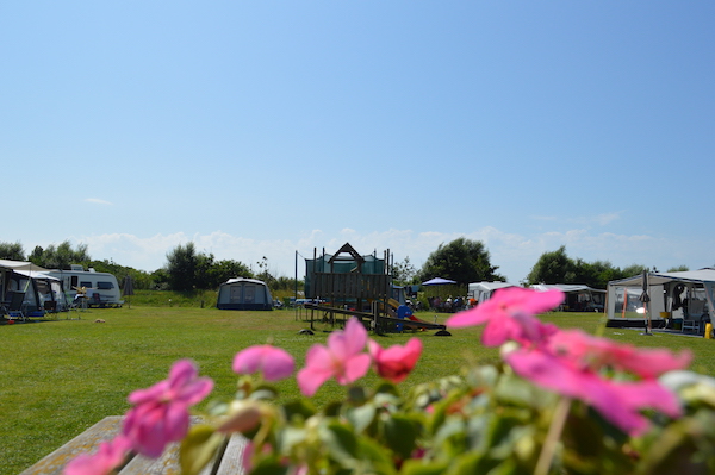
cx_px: 358
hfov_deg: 67.4
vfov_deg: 47.9
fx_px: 536
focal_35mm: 27
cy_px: 238
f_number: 7.1
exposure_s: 1/2000
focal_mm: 18
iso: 400
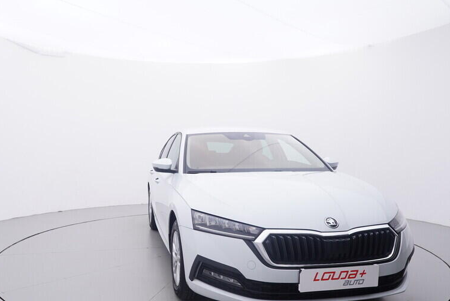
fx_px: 384
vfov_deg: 42.4
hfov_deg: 60.4
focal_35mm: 31
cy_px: 194
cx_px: 185
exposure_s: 1/80
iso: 200
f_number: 5
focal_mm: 15
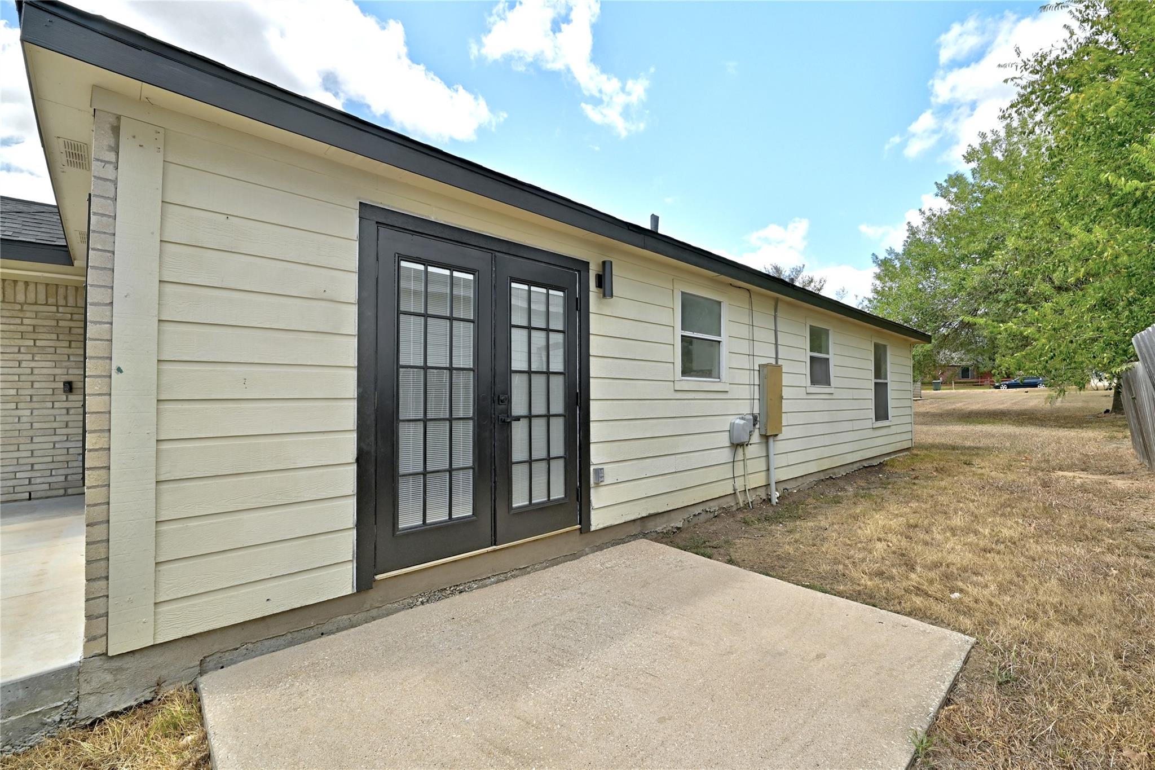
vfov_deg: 81.2
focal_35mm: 14
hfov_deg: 104.3
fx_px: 449
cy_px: 385
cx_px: 578
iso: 400
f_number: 10
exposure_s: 1/200
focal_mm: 14
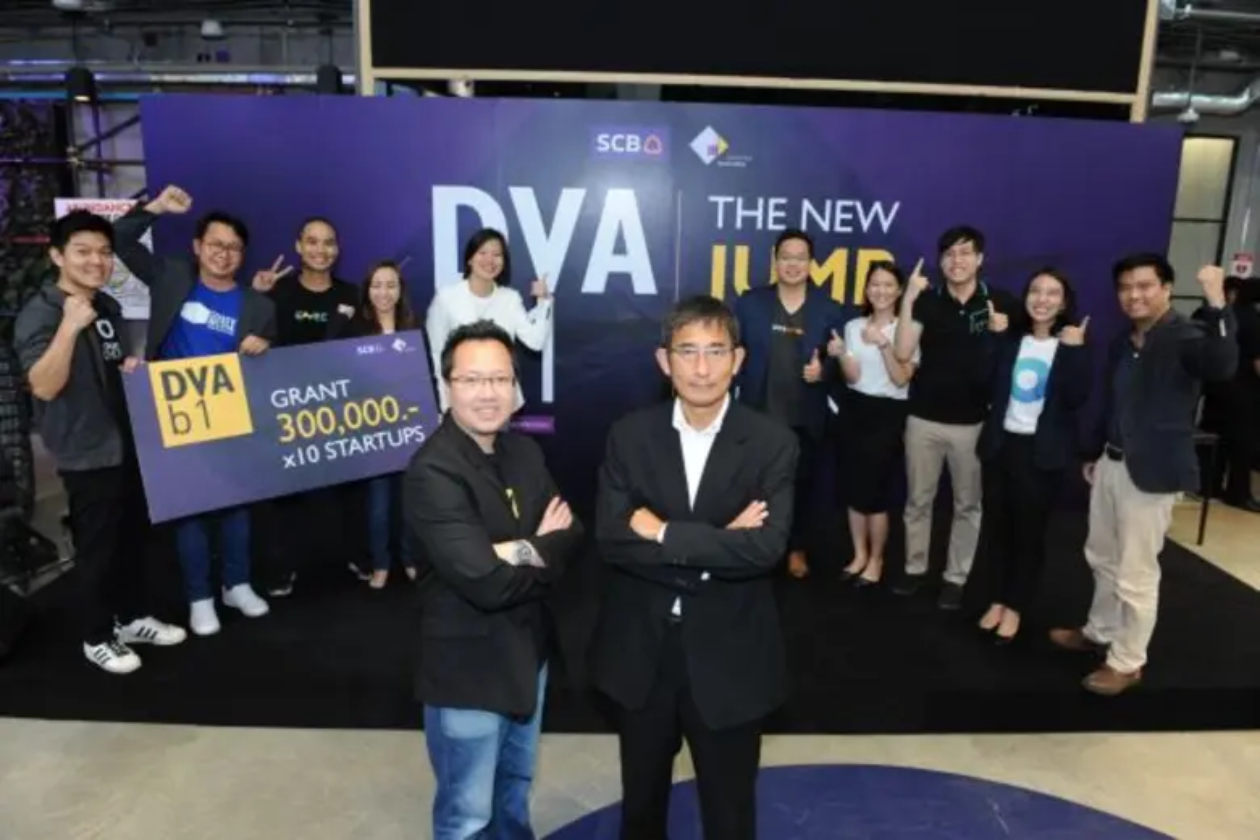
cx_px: 630
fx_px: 840
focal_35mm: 24
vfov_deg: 53.1
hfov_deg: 73.7
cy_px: 420
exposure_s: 1/80
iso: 2500
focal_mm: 24
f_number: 4.5
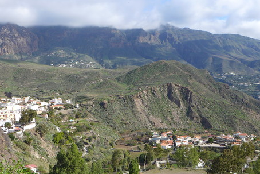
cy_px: 118
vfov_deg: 34.7
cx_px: 146
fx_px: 275
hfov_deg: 50.6
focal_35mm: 38
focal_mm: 4.7
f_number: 2.8
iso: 80
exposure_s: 1/1300
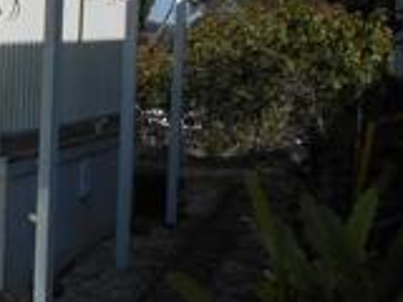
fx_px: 1211
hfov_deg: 15.6
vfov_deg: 14.2
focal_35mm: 104
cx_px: -368
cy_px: 108
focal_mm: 4.6
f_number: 3.2
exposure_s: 1/1600
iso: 80
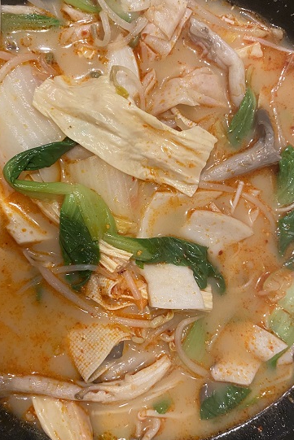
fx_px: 441
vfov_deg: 53.1
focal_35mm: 36
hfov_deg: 36.9
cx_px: 132
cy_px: 220
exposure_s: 1/60
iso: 400
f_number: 1.8
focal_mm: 4.25
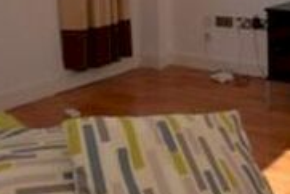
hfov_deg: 29.1
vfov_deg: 21.8
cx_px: 359
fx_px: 468
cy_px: -37
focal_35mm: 58
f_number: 6.3
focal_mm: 10
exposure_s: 1/160
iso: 100
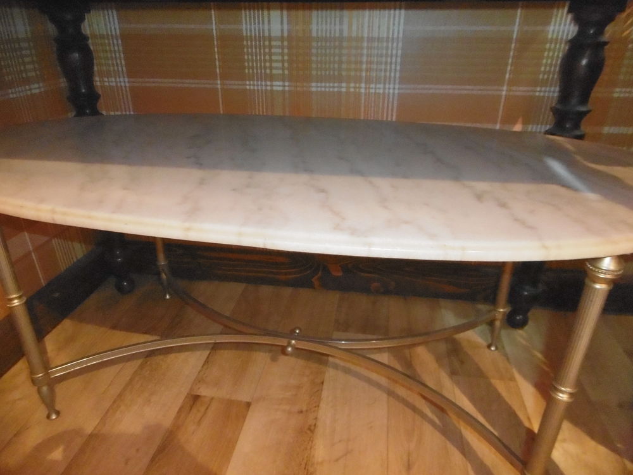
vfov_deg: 56.8
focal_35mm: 24
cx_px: 316
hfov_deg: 71.6
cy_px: 238
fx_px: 439
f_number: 3.1
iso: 800
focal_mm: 4.3
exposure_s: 1/5
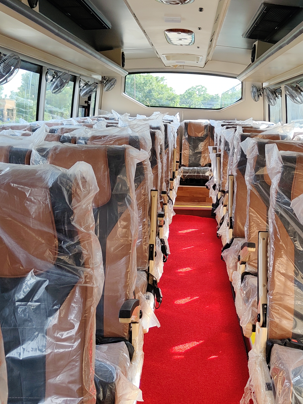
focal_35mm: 46
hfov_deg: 31.3
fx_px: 537
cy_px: 213
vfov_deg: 41.2
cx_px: 204
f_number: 1.8
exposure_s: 1/429
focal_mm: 5.59
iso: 50
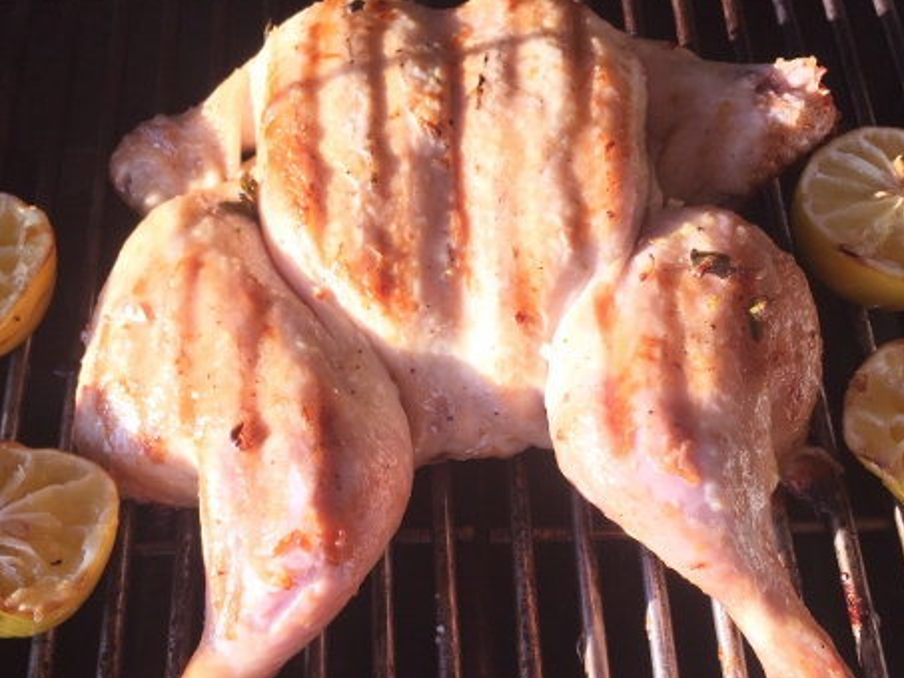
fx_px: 1071
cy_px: 401
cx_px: 447
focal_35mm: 41
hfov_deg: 45.8
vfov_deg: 35.1
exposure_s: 1/439
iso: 32
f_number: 2.2
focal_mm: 4.15
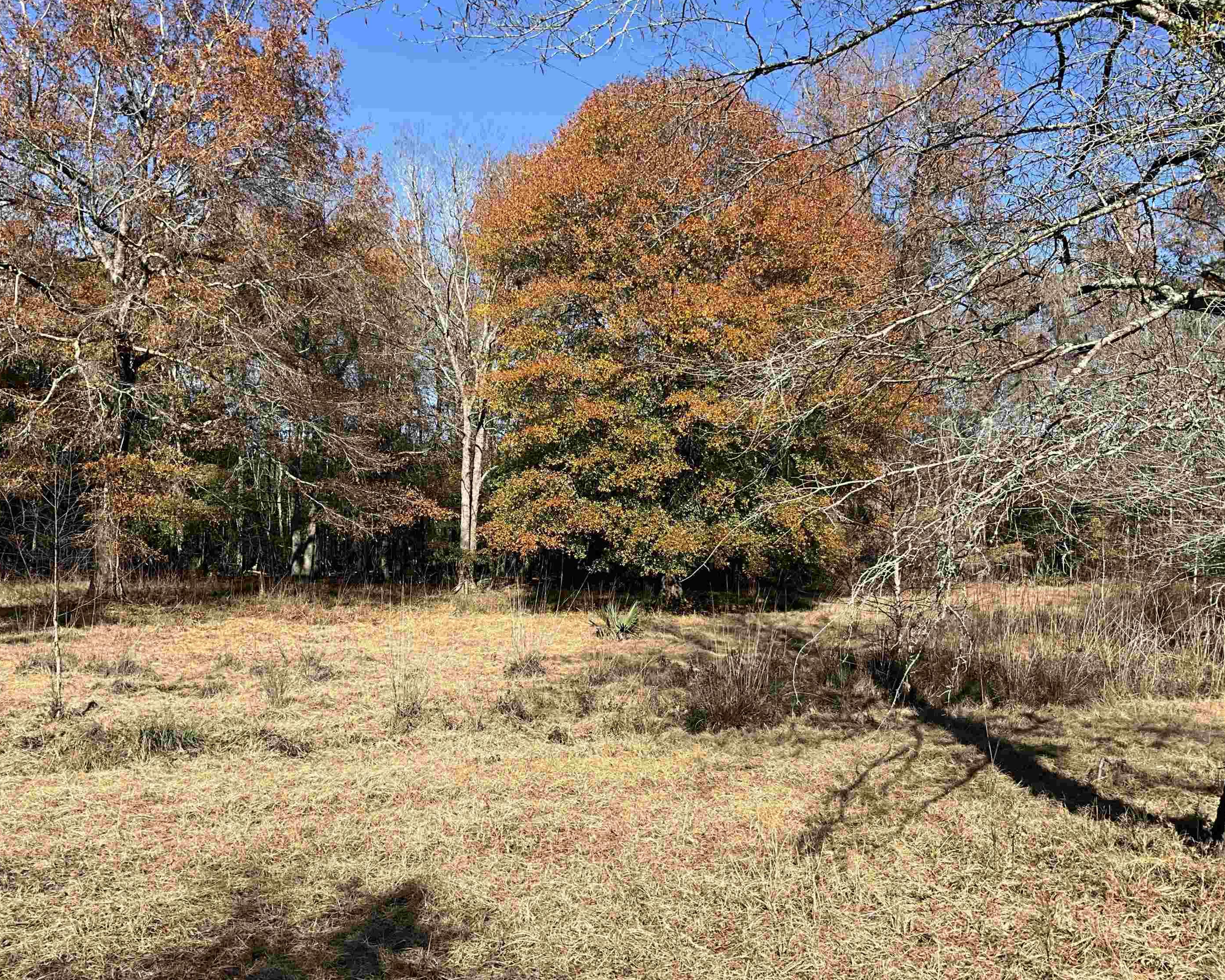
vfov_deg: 47.1
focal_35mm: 31
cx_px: 651
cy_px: 479
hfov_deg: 57.1
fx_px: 1124
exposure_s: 1/1195
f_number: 1.8
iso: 25
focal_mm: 3
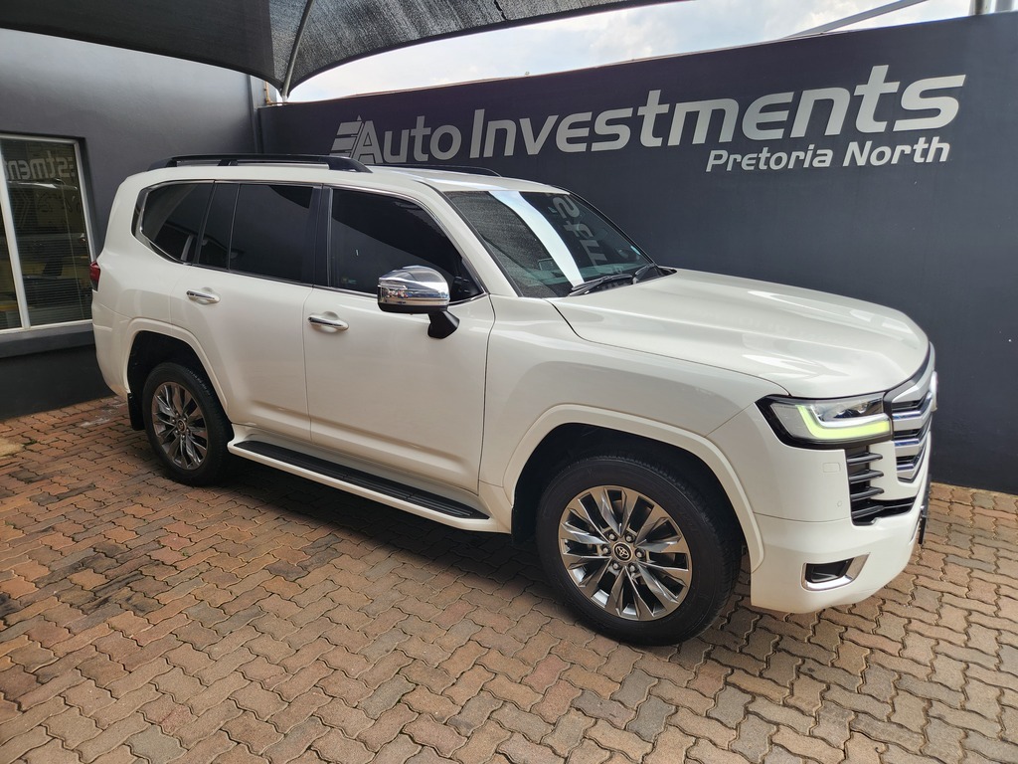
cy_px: 382
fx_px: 676
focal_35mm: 23
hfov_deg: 73.9
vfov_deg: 58.9
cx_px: 509
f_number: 1.8
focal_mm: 5.4
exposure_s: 1/314
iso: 20
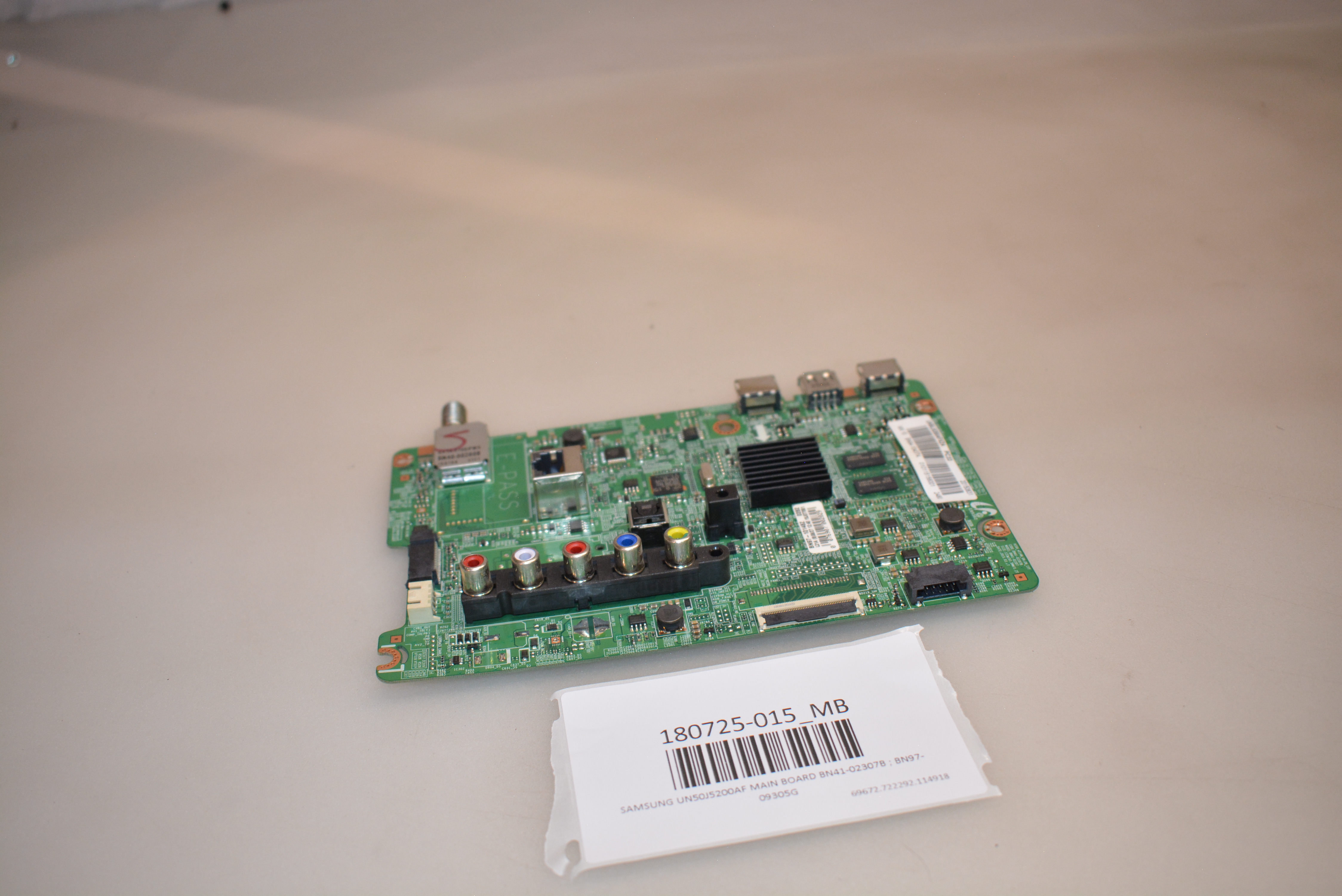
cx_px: 671
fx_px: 1286
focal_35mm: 34
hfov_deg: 55.1
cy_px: 448
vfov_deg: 38.4
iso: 800
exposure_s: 1/200
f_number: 3.8
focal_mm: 23
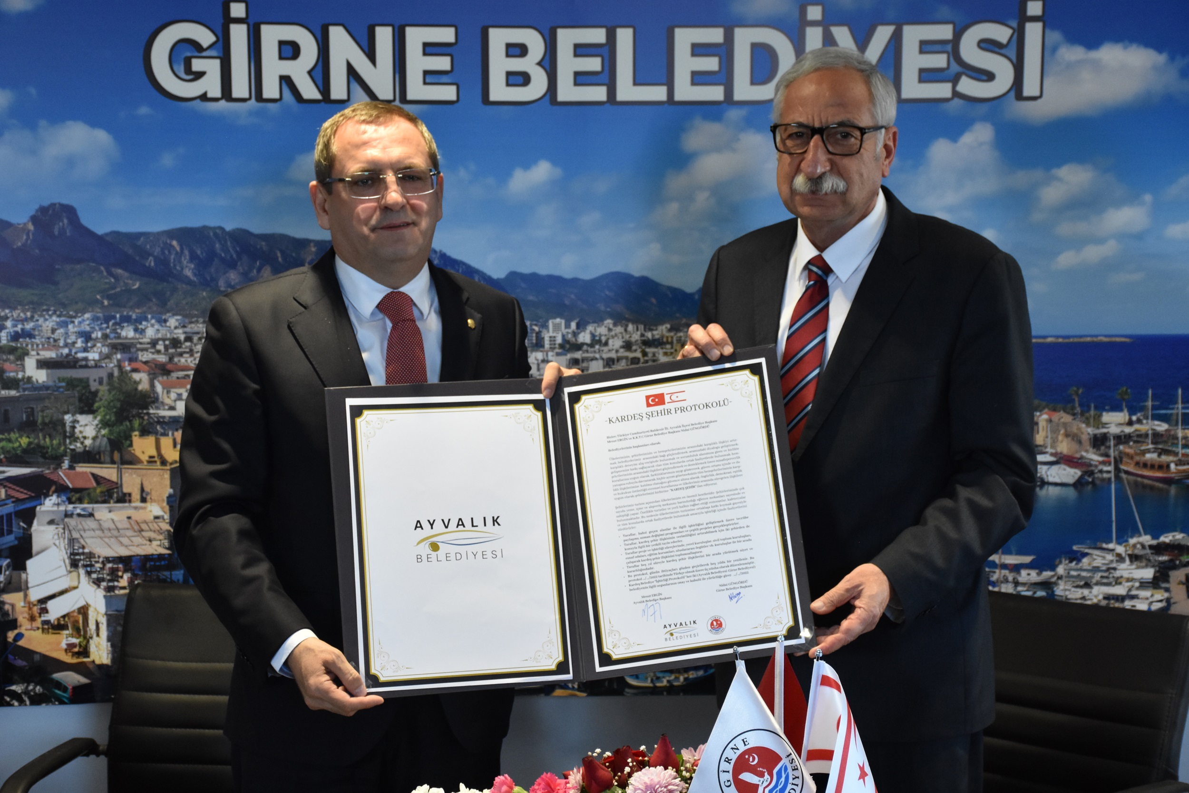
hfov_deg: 28.1
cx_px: 594
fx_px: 2378
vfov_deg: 18.9
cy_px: 396
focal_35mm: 72
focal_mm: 48
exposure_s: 1/125
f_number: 5.6
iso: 2000
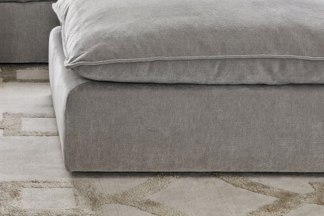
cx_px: -19
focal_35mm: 114
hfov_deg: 17.4
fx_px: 1027
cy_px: -40
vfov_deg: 11.8
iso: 200
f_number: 9
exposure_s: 1/4
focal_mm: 29
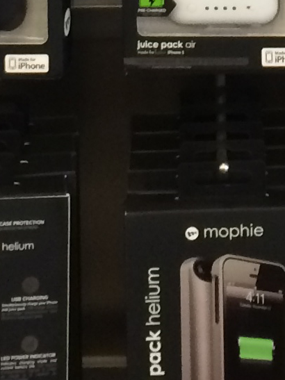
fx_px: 1966
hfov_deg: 8.3
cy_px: -441
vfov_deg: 10.0
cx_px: 230
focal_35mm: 179
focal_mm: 4.12
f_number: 2.2
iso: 160
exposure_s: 1/30
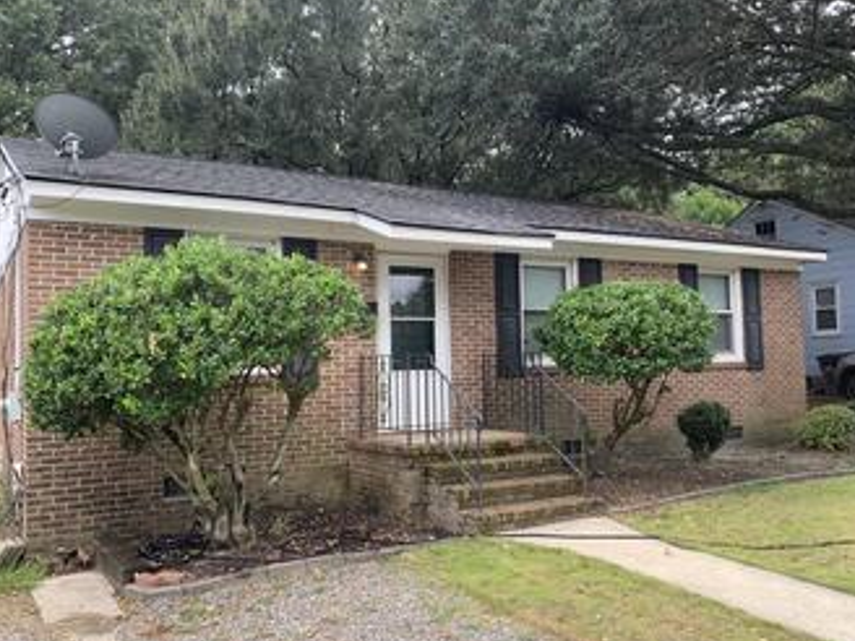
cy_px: 324
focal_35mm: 32
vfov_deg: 44.2
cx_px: 477
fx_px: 790
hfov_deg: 56.7
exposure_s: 1/177
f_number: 1.8
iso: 25
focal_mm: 4.25
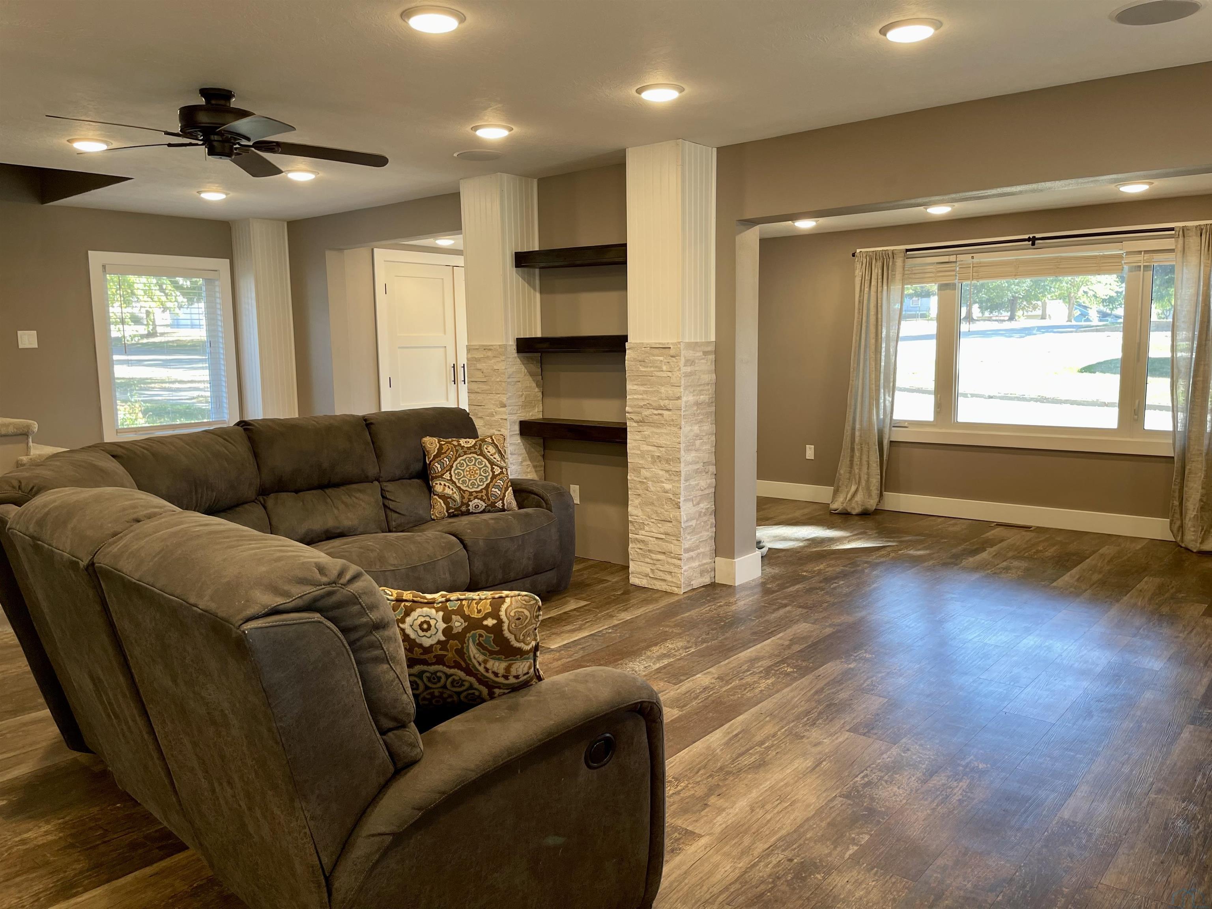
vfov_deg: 54.9
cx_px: 606
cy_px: 454
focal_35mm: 25
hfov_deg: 69.4
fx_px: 875
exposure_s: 1/60
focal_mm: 5.1
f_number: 1.6
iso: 64
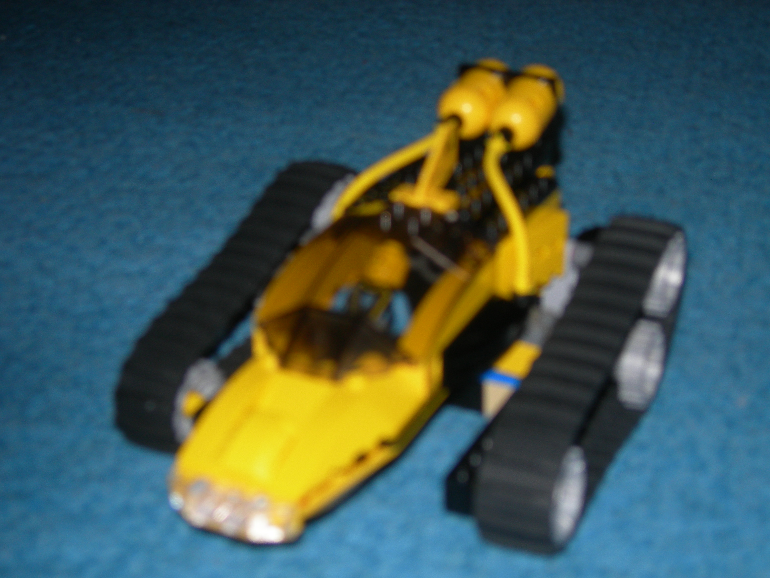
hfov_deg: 31.7
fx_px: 1357
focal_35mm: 61
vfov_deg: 24.0
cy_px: 289
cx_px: 385
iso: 50
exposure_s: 1/60.1
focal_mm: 12.7
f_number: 3.5
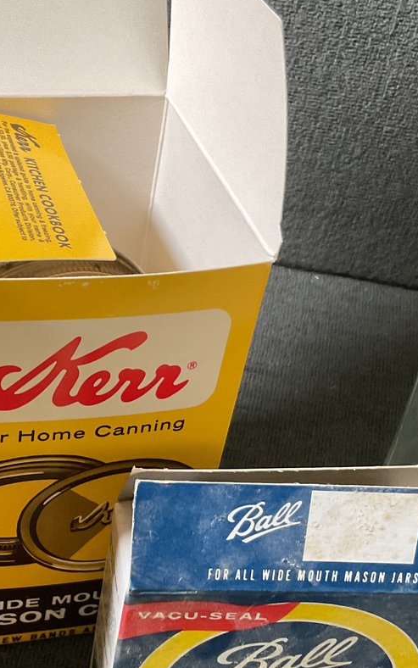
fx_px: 1075
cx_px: 82
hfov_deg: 21.7
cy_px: 421
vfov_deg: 34.3
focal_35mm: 59
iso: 200
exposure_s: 1/60
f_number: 1.8
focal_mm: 3
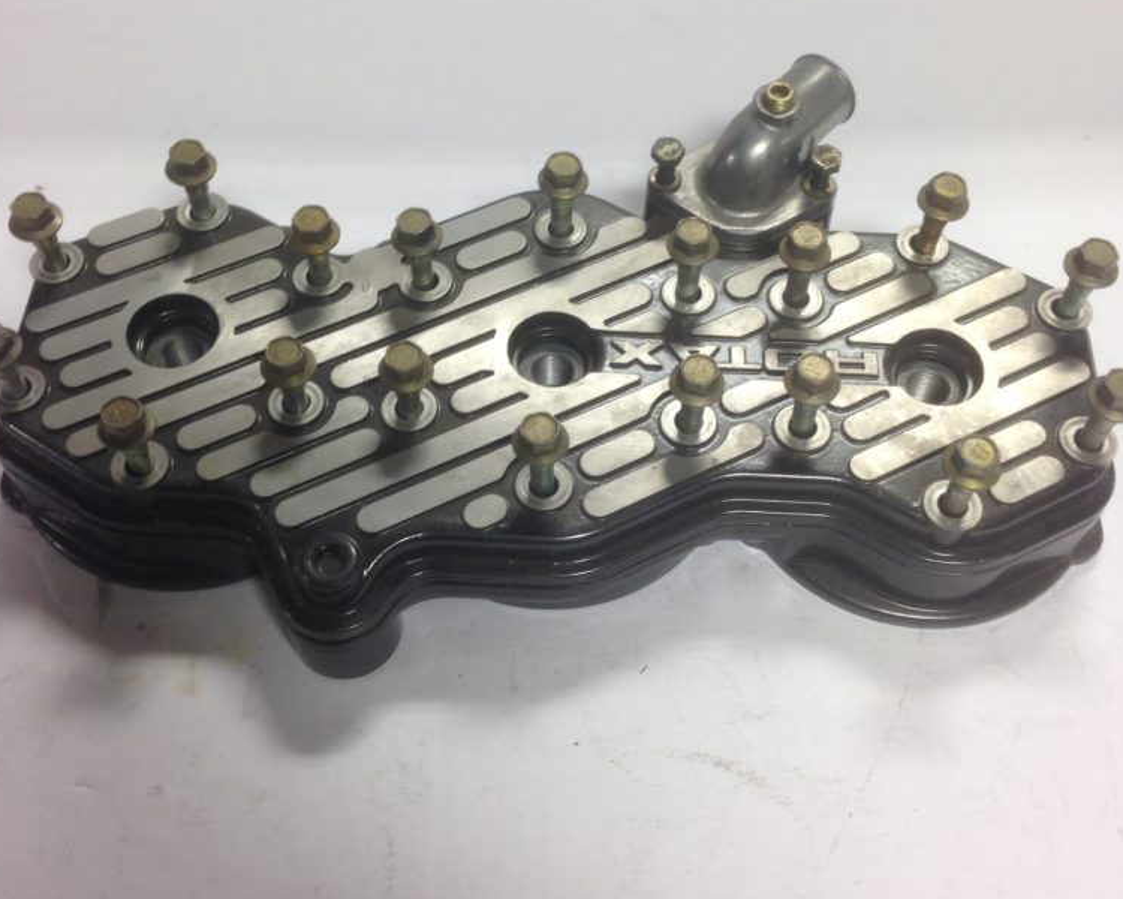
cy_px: 399
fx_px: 1462
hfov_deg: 42.0
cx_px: 554
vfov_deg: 34.1
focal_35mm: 44
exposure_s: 1/30
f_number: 2.4
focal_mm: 4.12
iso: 50
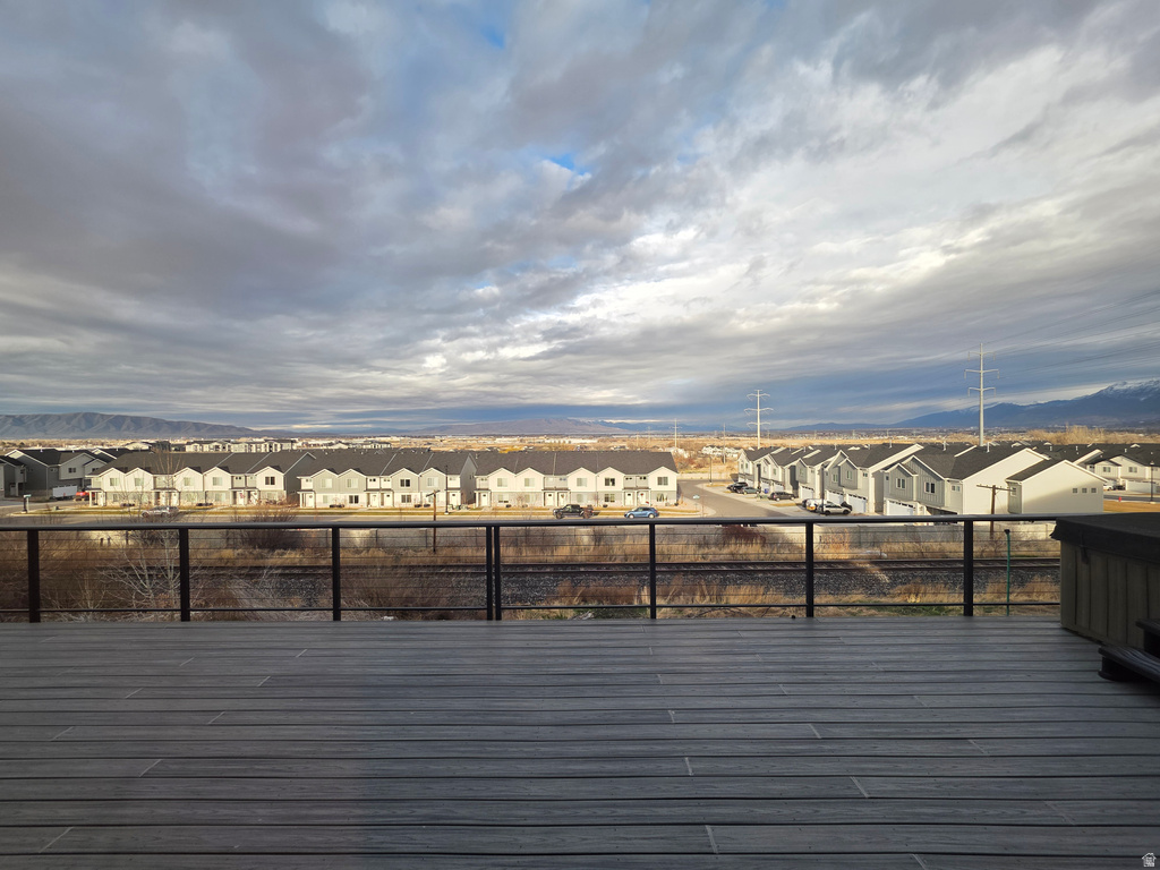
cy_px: 435
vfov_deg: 89.9
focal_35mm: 13
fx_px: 436
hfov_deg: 106.2
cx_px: 580
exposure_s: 1/210
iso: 20
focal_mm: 2.2
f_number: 1.9
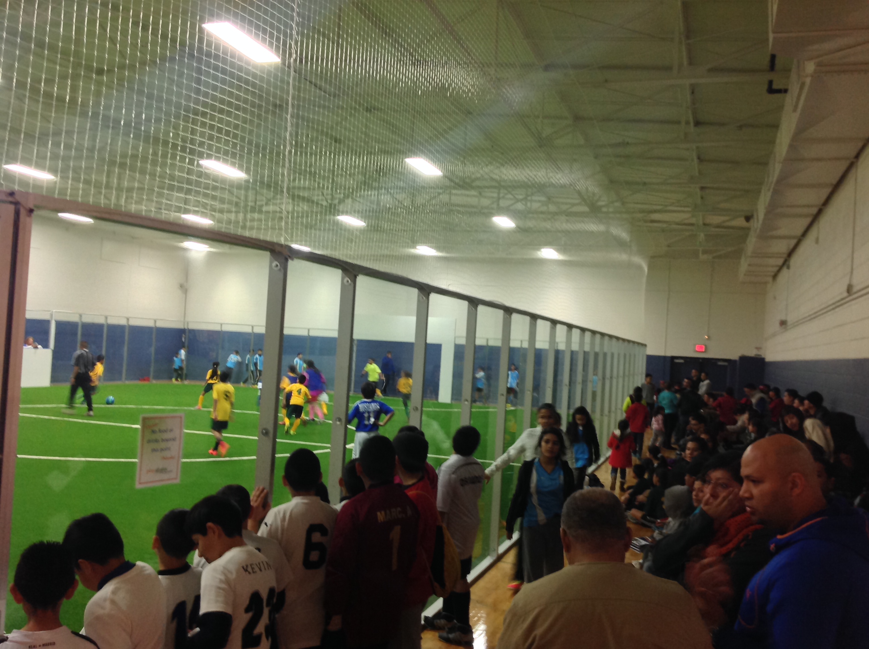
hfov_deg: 52.7
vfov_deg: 40.6
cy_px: 324
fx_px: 877
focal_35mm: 35
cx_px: 434
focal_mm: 4.28
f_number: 2.4
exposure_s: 1/15
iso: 100
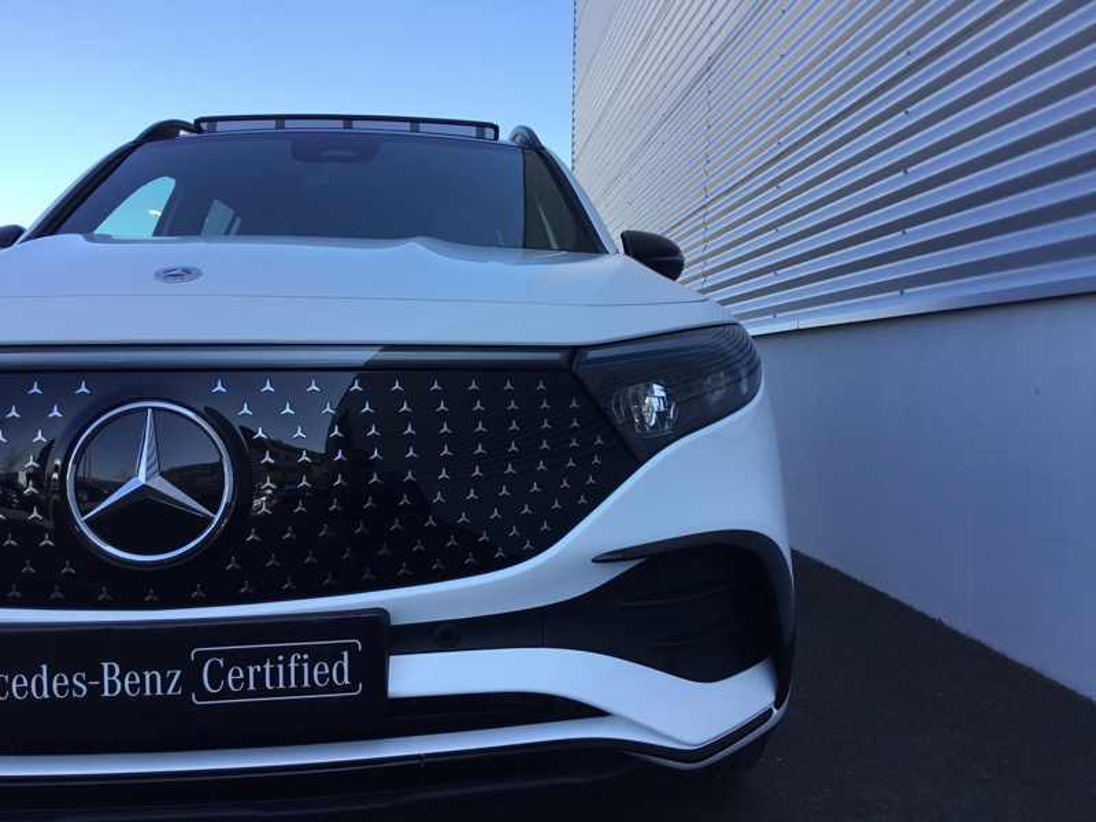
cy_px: 411
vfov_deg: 45.4
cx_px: 548
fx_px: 982
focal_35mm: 31
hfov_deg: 58.4
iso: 25
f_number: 2.4
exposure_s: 1/405
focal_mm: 3.3
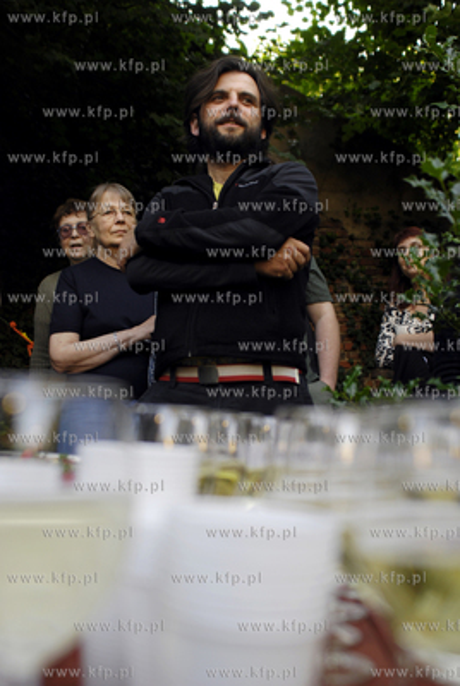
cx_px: 230
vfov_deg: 53.1
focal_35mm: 36
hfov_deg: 37.0
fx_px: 688
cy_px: 343
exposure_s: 1/100
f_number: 2.8
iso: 100
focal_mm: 24
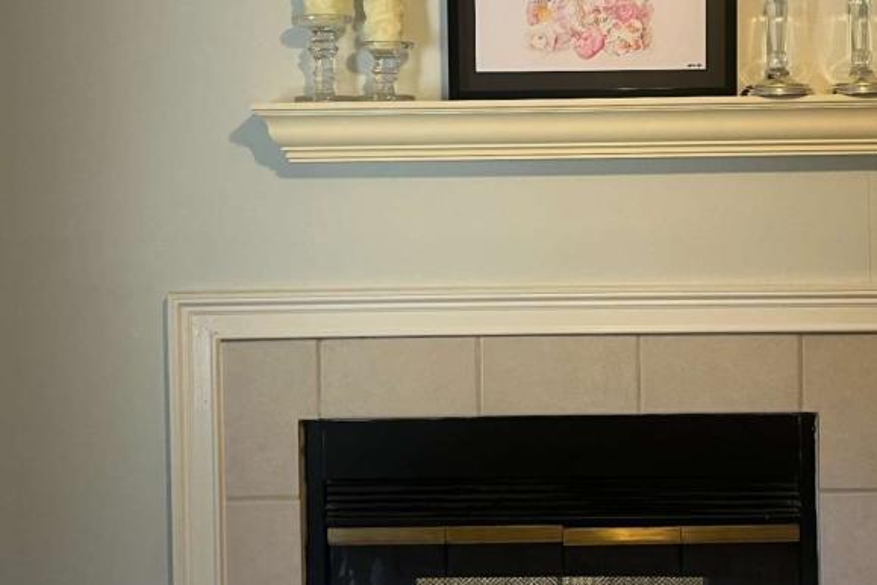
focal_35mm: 56
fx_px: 1364
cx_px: 509
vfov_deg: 24.1
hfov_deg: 35.6
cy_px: 197
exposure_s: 1/60
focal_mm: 5.1
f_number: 1.6
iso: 100
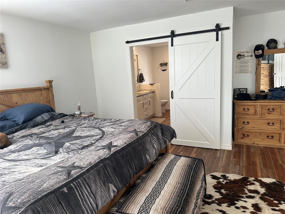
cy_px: 107
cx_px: 142
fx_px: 198
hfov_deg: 71.6
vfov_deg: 56.8
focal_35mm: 24
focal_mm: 6.86
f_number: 1.78
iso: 80
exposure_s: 1/121
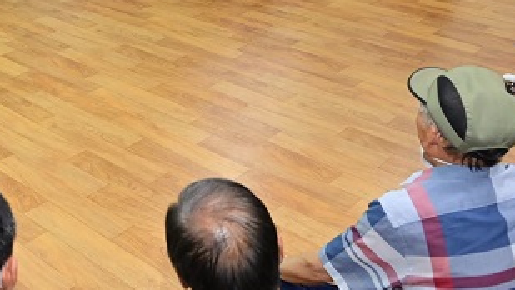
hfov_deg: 37.5
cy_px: 8
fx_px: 710
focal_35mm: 52
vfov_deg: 22.3
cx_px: 60
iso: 2000
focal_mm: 24
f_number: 4.5
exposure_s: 1/160
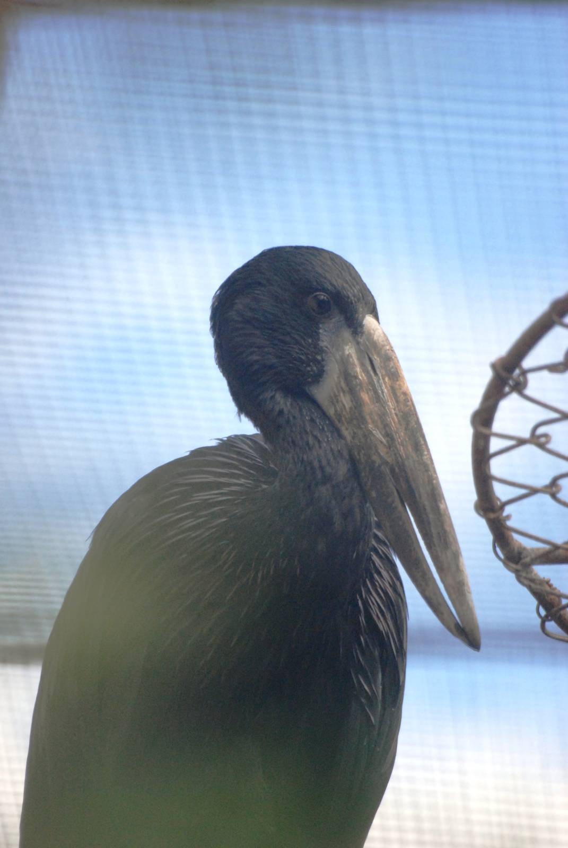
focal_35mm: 405
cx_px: 284
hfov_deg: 3.4
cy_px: 424
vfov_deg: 5.1
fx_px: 9557
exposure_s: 1/1000
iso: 1000
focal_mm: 270
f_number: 5.6
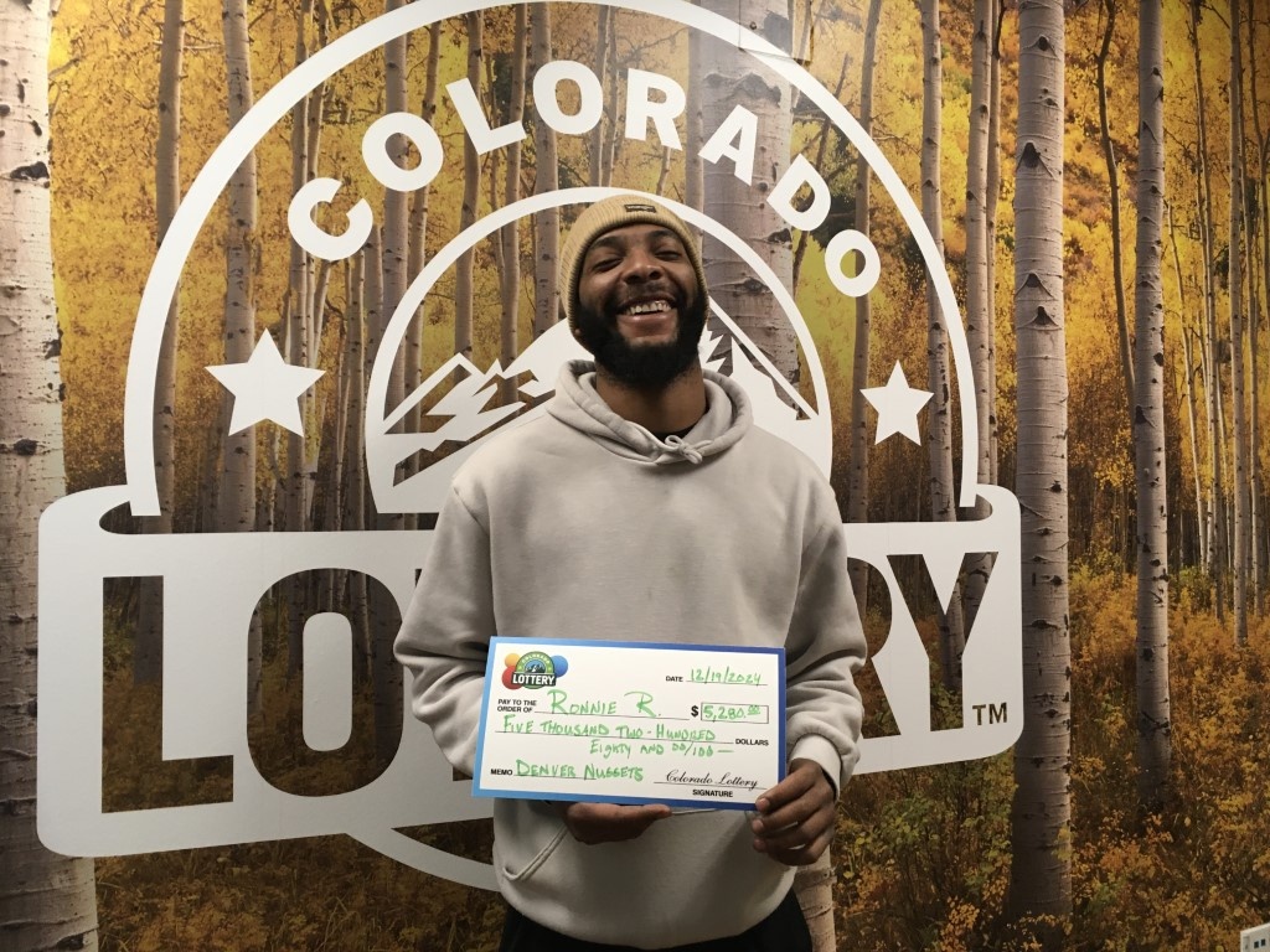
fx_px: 1064
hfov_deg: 61.7
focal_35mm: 29
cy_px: 476
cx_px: 635
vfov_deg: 48.2
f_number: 2.2
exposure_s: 1/30
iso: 100
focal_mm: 4.15
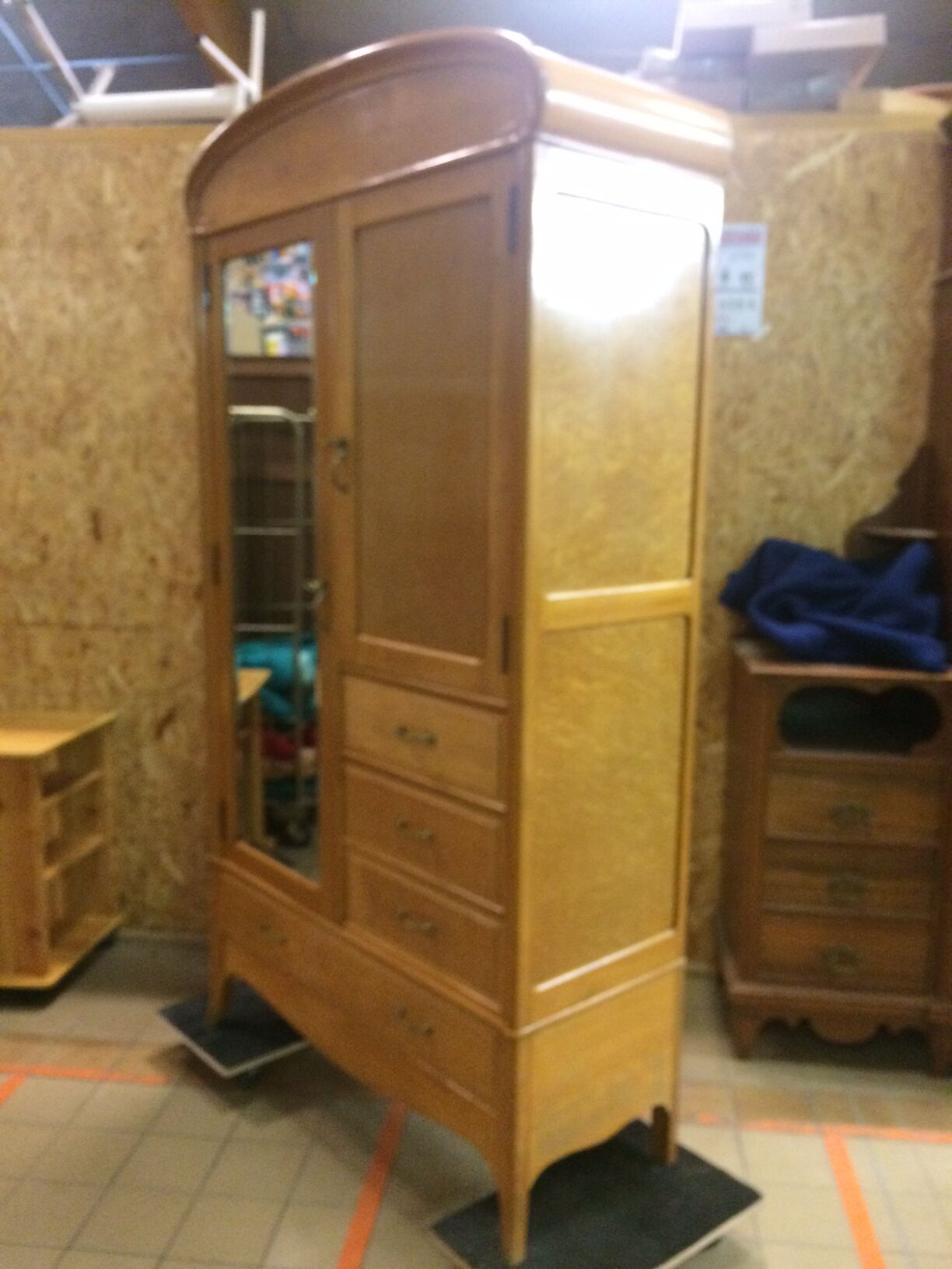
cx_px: 476
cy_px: 634
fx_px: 1063
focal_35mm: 29
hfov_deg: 48.2
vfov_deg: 61.7
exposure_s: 1/17
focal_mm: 4.15
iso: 320
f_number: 2.2
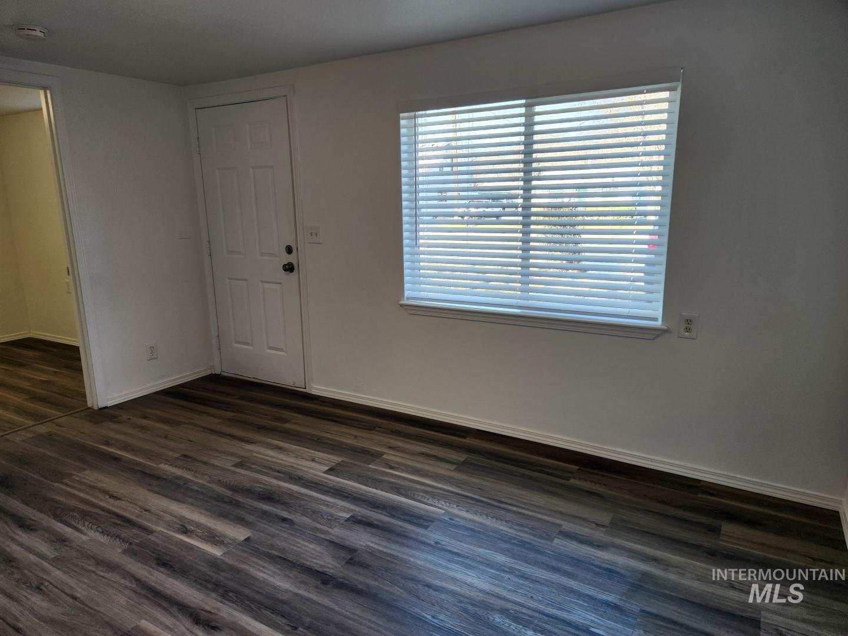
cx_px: 424
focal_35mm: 23
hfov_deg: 73.9
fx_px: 563
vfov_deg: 58.9
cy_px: 318
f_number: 1.8
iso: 80
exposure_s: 1/120
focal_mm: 5.4
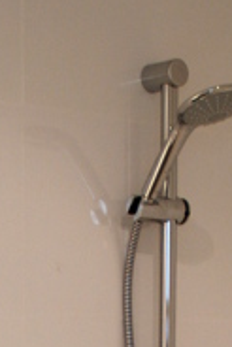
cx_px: 87
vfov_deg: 13.5
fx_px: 1274
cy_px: 675
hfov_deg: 10.4
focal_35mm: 132
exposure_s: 1/50
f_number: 3.5
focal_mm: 18
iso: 200
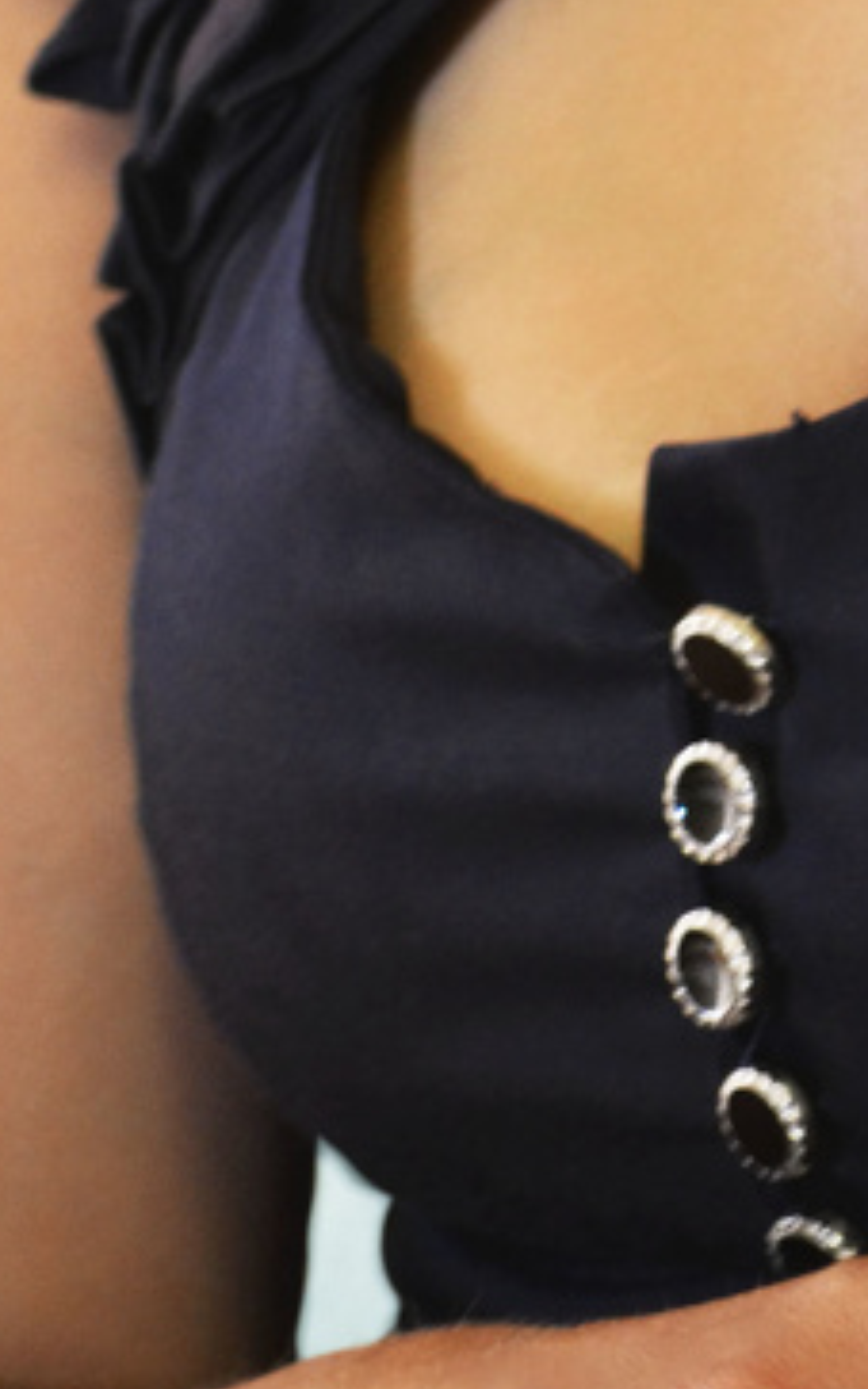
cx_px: 1482
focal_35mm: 224
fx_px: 8475
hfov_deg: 5.8
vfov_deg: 9.0
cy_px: -1048
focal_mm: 38
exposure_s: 1/10
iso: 800
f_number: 5.6
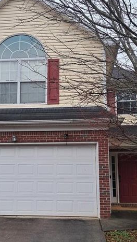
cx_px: 53
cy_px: 141
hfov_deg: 28.3
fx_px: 271
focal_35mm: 42
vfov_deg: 48.1
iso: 50
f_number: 1.8
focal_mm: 4
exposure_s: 1/120
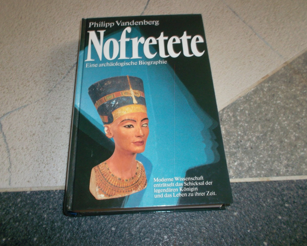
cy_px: 124
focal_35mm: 30
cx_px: 148
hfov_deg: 58.7
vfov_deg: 48.5
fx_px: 273
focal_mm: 4.1
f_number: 3.3
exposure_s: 1/45
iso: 100
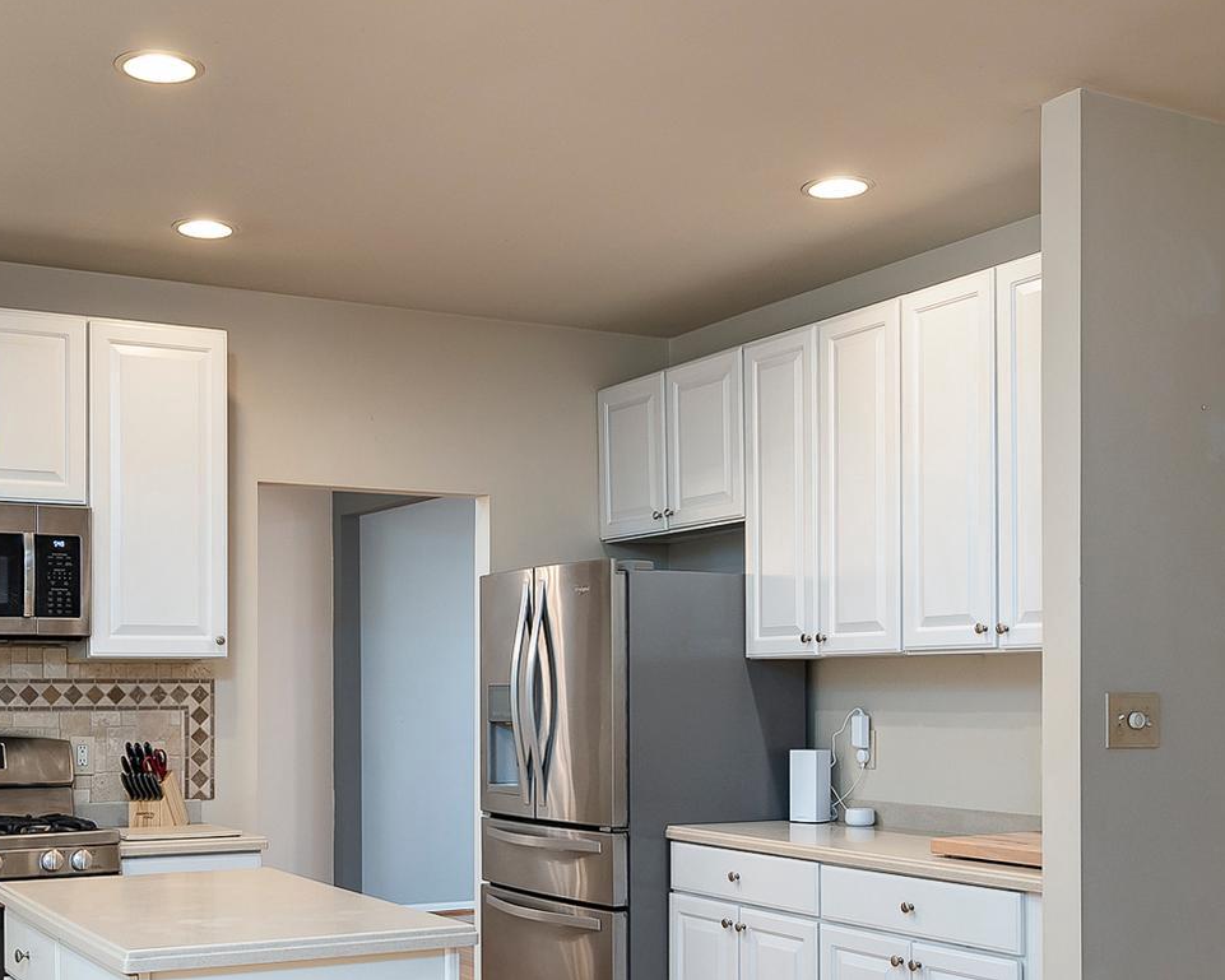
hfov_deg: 42.6
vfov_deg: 34.3
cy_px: 711
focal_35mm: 43
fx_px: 1559
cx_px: 477
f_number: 9
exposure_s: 1/50
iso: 500
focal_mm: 21.5
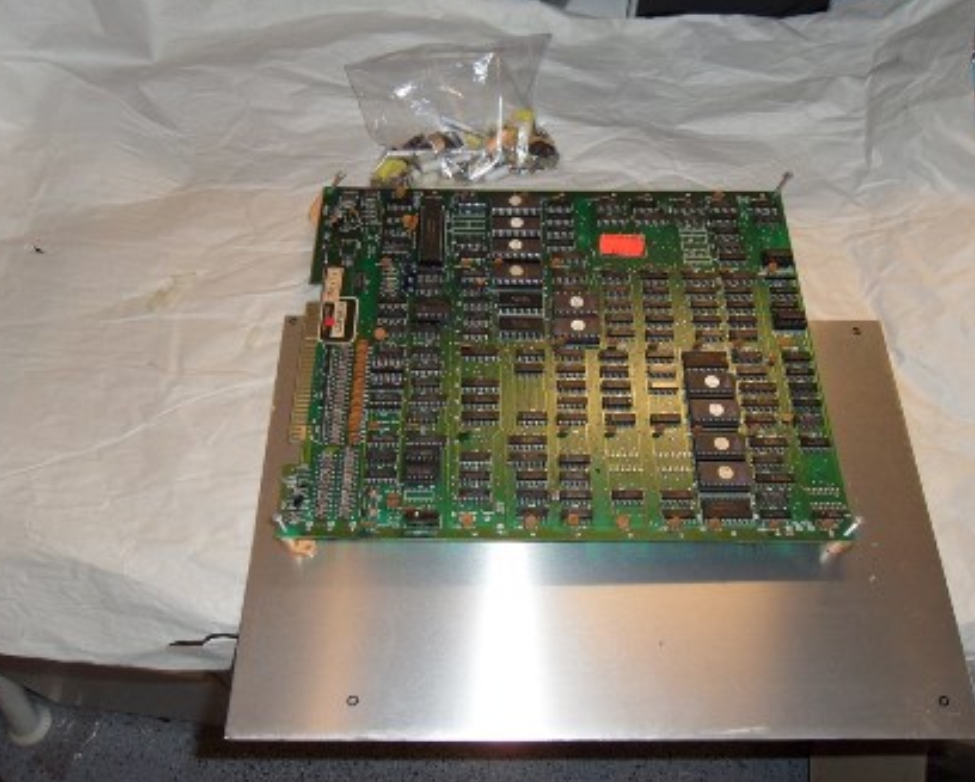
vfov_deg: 48.6
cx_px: 502
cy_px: 387
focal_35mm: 30
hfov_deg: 58.7
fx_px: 866
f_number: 3.4
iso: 200
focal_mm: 5
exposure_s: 1/45
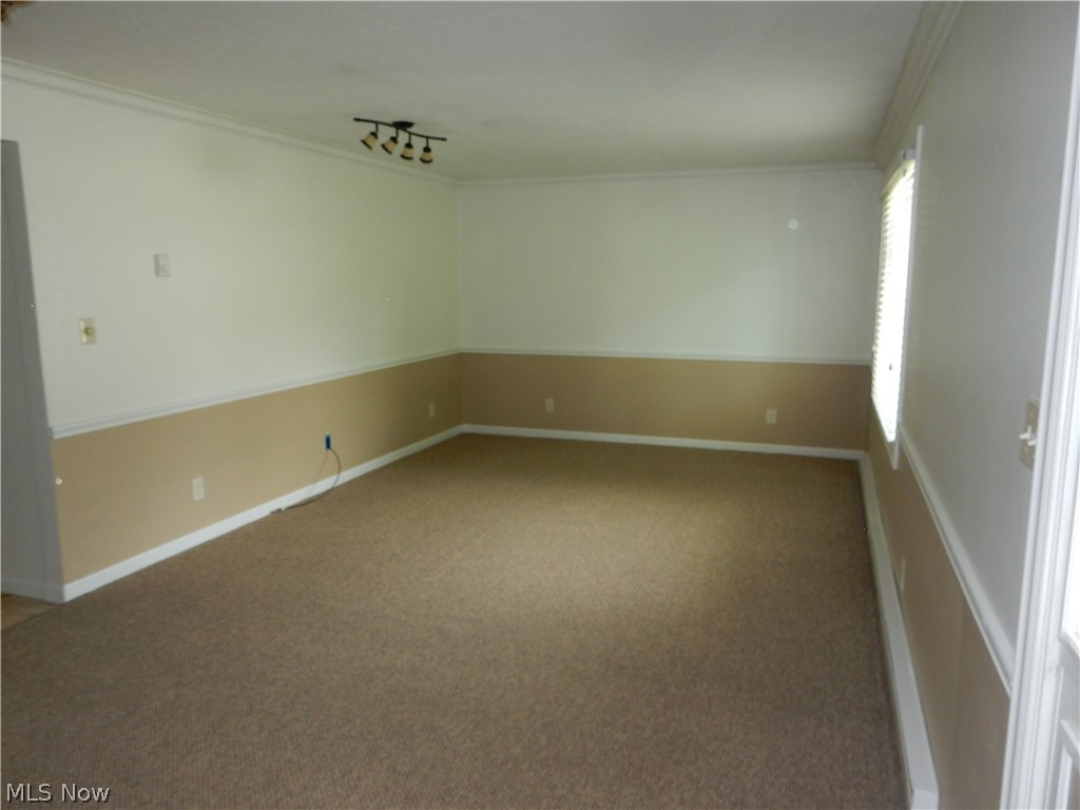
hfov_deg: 69.4
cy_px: 405
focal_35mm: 25
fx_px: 780
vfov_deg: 54.9
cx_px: 540
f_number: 4
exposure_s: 1/30
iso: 200
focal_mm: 4.5
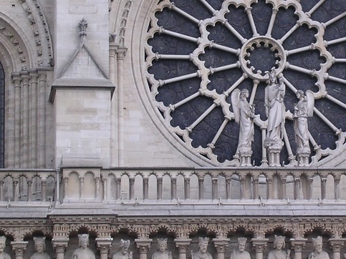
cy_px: 53
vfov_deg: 6.1
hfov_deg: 8.1
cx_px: 269
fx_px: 2438
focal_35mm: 244
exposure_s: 1/174
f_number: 4.9
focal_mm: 17.4
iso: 100
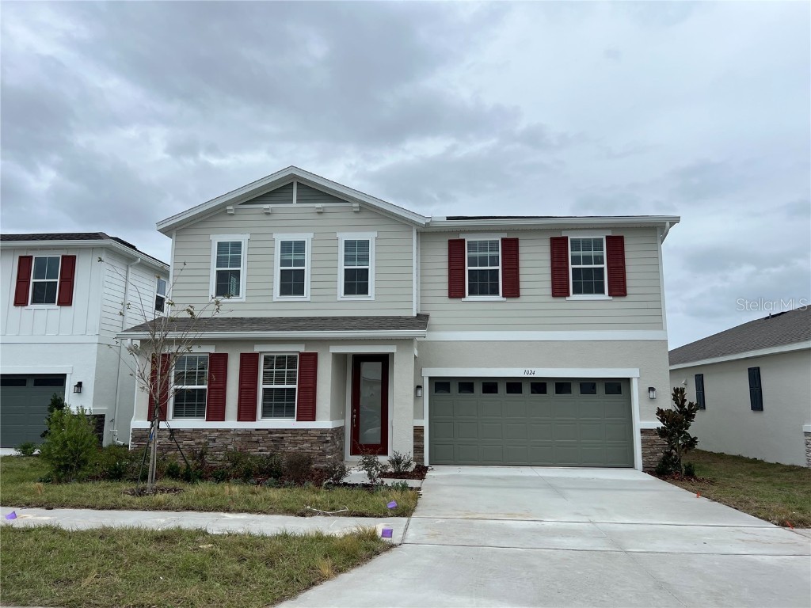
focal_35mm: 26
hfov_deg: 67.3
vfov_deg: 53.1
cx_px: 406
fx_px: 609
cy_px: 304
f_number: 1.5
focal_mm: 5.7
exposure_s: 1/1972
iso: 50
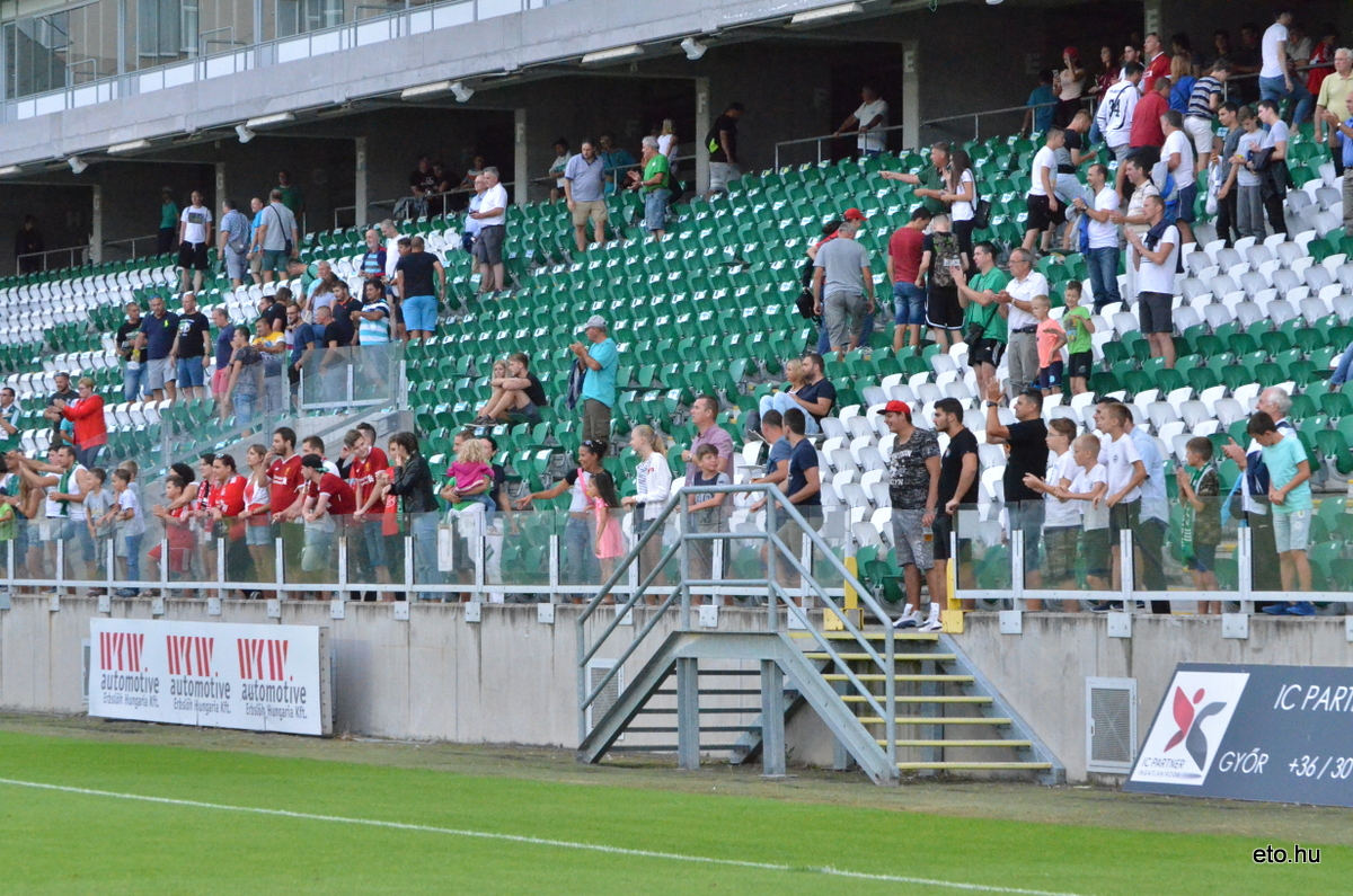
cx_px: 676
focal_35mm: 138
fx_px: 5176
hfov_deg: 14.9
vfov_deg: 9.9
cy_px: 448
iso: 6400
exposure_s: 1/1250
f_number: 9
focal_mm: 92
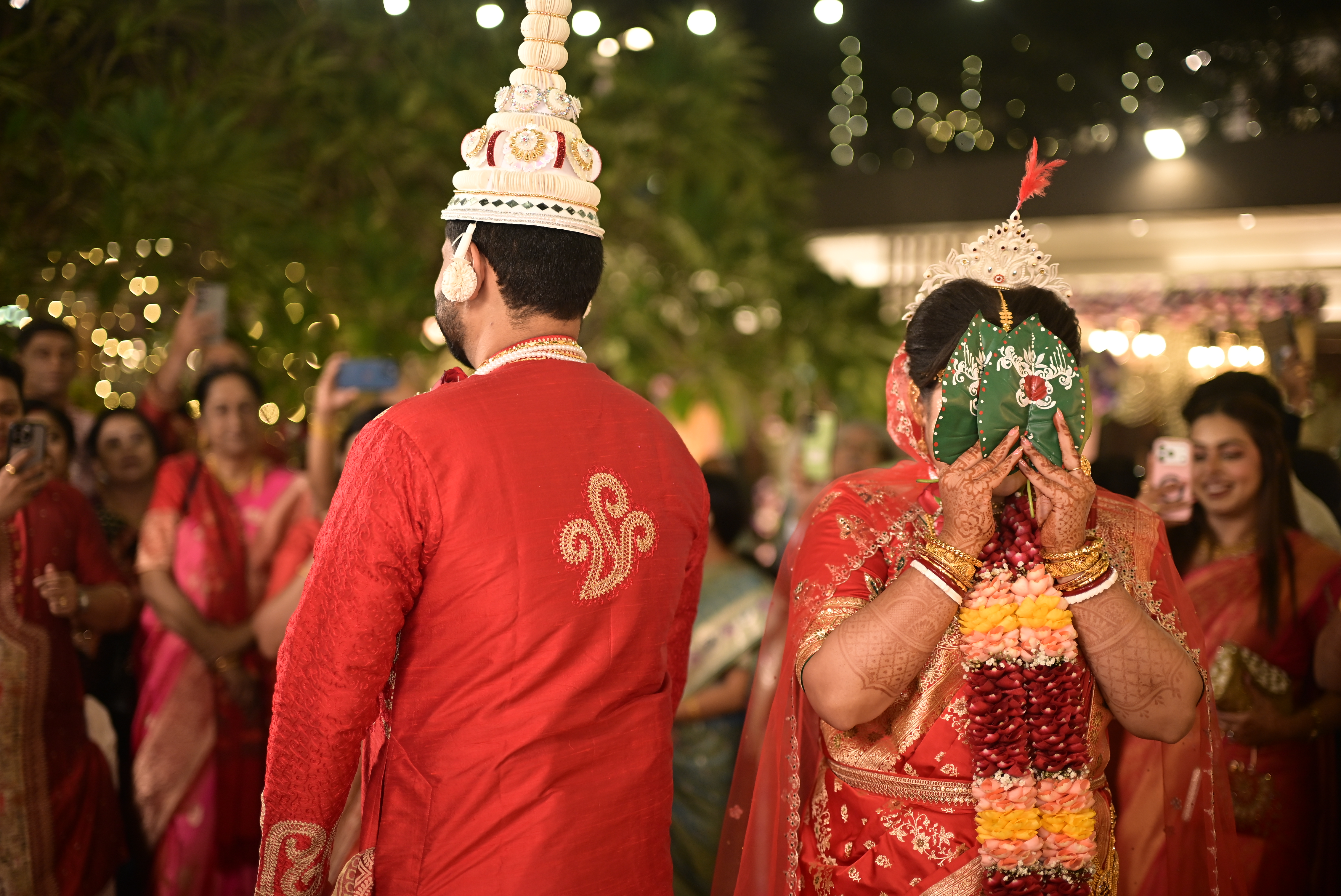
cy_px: 448
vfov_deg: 27.0
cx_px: 670
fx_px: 1863
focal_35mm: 50
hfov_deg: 39.6
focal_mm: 50
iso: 640
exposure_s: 1/400
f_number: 1.6
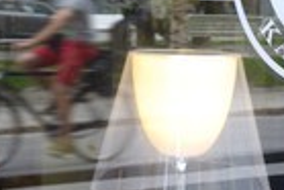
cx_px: 225
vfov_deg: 9.1
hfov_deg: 13.5
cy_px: 57
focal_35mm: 151
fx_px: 1192
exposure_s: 1/50
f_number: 10
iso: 800
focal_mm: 50
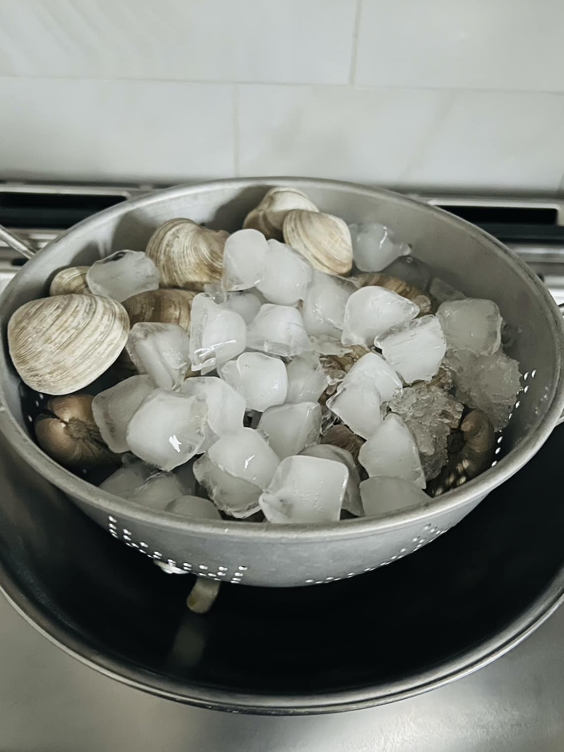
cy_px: 390
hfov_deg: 49.7
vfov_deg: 63.4
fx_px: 608
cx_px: 273
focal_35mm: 28
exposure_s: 1/17
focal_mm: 5.7
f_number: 1.5
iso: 1000
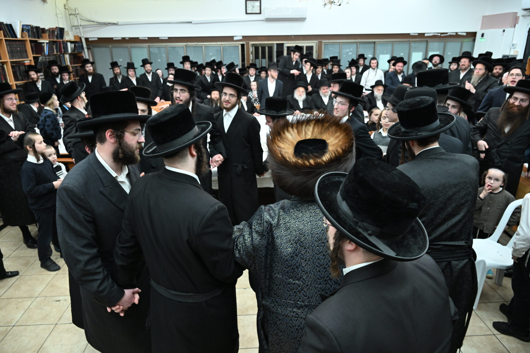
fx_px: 353
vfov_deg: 53.1
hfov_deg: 73.7
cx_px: 265
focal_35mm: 24
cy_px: 176
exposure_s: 1/250
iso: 2500
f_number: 5
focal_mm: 24
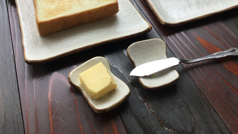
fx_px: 246
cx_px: 119
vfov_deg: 29.9
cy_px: 33
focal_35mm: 39
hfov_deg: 51.6
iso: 32
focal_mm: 3.3
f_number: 2.4
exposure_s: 1/120
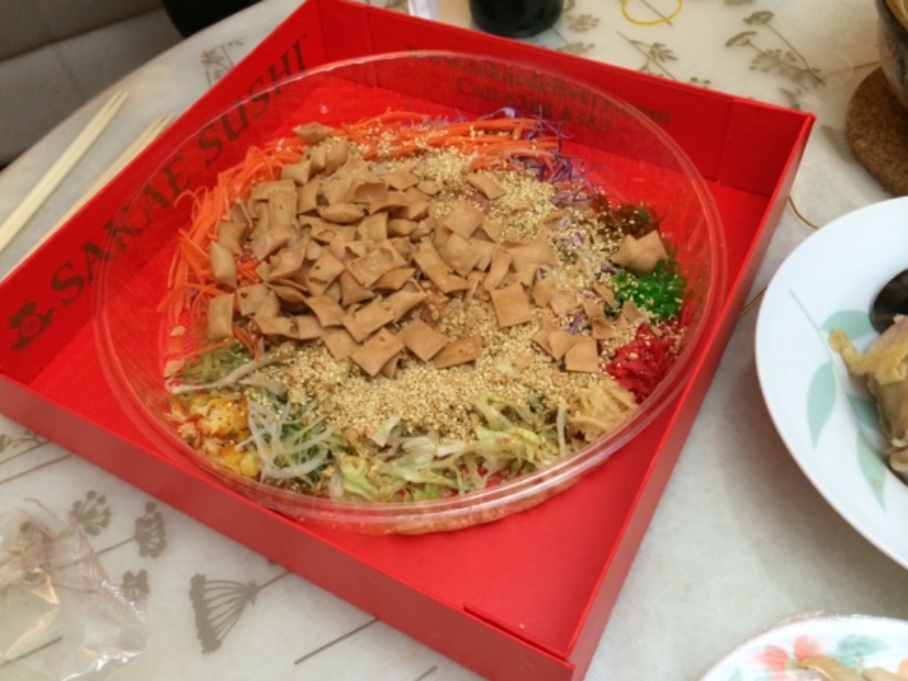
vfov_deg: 44.2
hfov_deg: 56.8
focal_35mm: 32
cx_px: 428
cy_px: 344
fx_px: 839
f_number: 2.2
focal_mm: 4.12
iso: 320
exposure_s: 1/24
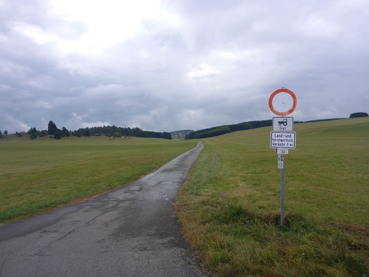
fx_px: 298
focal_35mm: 28
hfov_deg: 63.4
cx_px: 184
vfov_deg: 49.7
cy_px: 138
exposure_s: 1/640
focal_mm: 4.9
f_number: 3.3
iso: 100
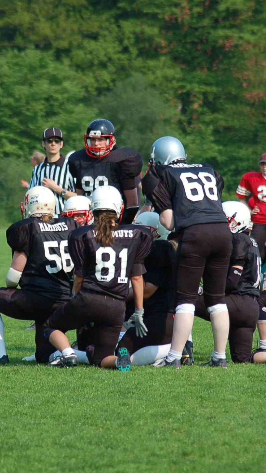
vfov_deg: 6.1
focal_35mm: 356
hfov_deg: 3.4
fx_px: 4463
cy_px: 237
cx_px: 74
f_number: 4.5
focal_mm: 150
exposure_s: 1/1000
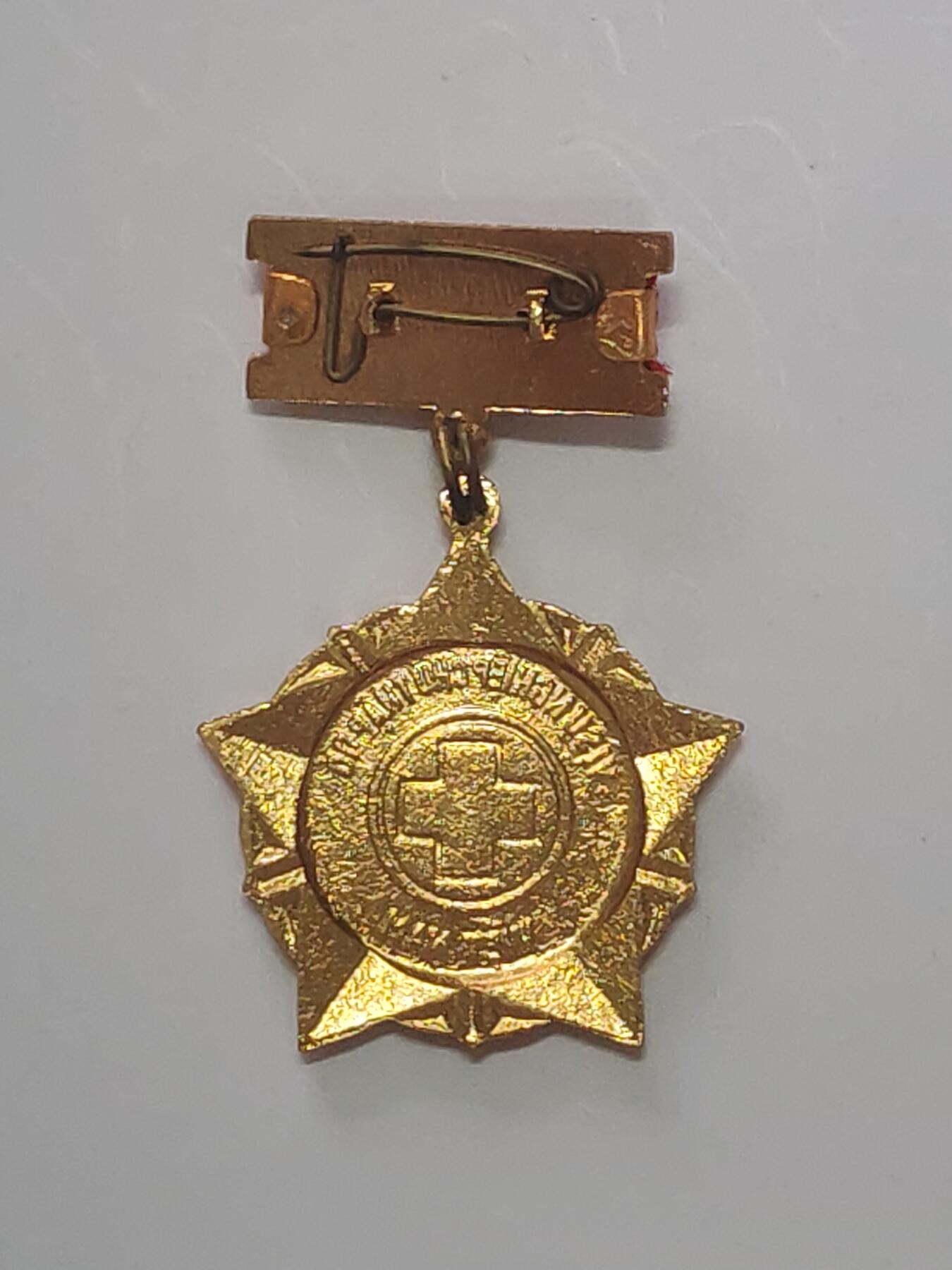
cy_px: 635
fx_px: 4437
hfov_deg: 12.2
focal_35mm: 121
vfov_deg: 16.3
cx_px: 476
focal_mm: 5.52
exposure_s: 1/33
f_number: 1.95
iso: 320
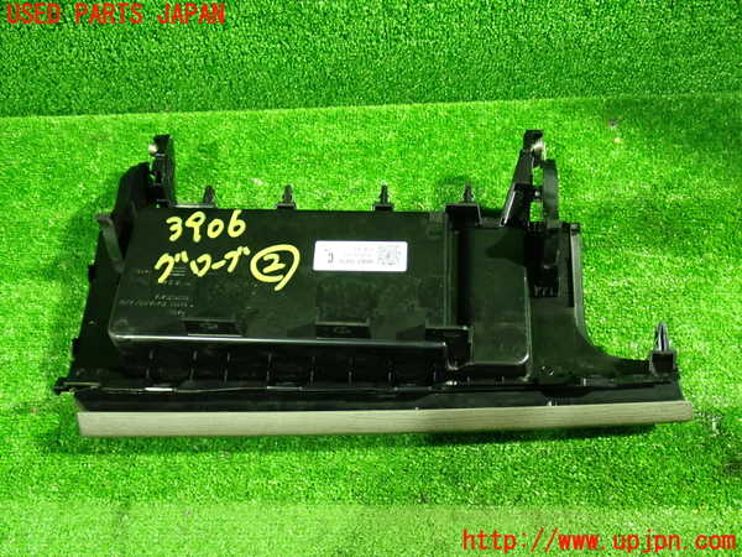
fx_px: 772
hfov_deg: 51.4
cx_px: 371
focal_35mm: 36
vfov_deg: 39.7
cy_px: 278
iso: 800
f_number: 2.5
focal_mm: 6.37
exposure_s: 1/13
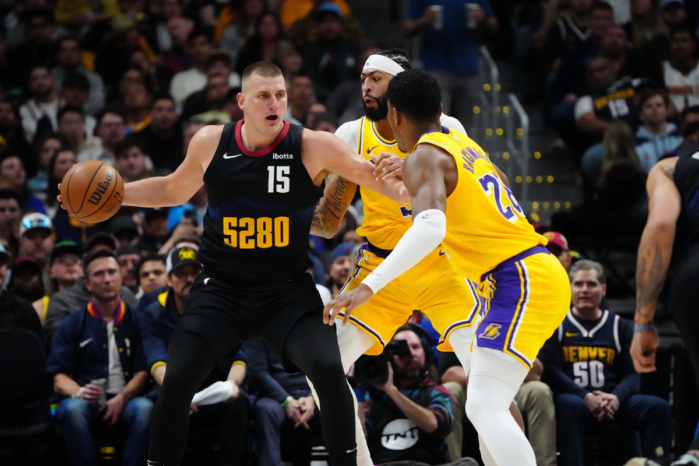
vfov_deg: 3.7
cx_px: 350
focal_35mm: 371
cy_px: 233
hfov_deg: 5.6
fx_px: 7203
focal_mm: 371
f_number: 6.3
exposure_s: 1/1250
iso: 12800
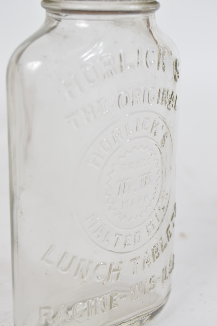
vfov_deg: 25.7
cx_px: 109
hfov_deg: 17.3
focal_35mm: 79
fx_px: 714
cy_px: 165
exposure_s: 1/80
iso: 100
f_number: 9
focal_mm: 52
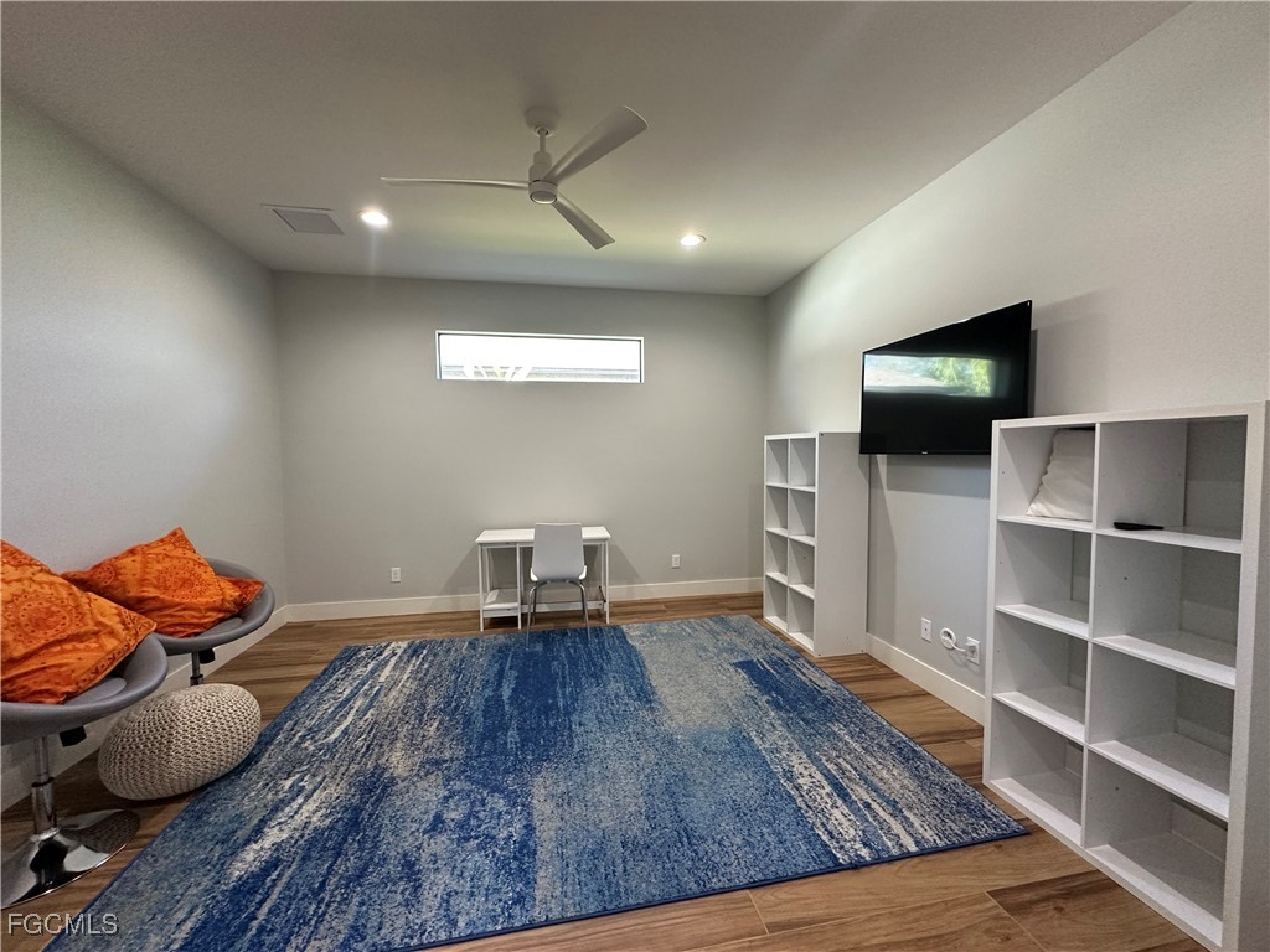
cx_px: 635
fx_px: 514
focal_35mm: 14
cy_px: 476
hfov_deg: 102.1
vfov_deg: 85.7
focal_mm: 2.22
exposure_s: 1/120
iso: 250
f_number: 2.2
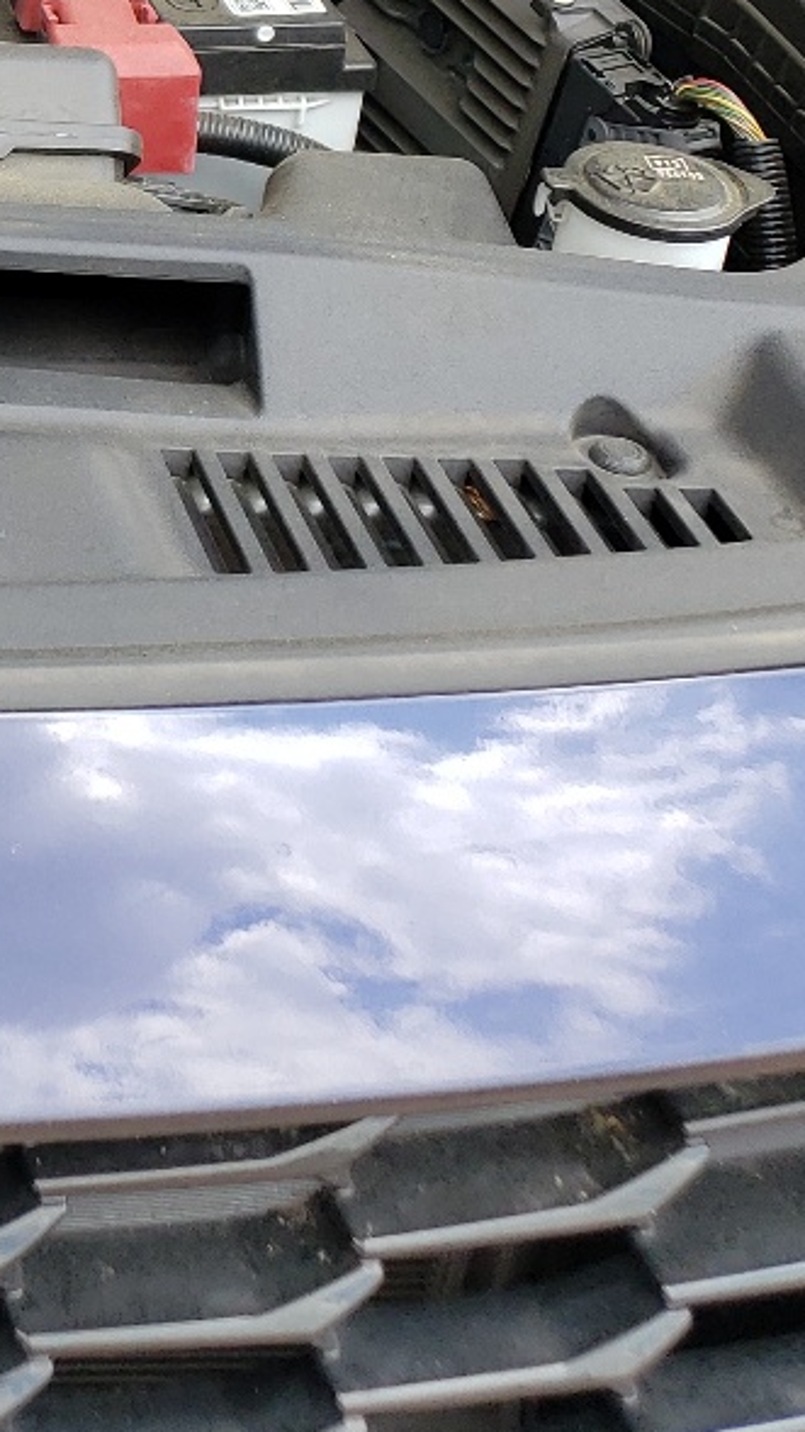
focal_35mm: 77
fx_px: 2924
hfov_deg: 14.1
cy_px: 63
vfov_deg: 26.3
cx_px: -579
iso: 50
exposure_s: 1/278
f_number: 1.5
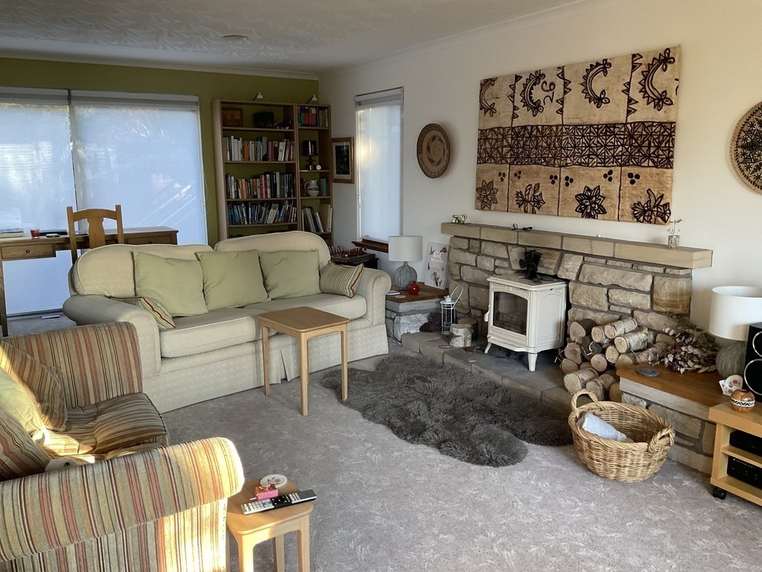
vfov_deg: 48.2
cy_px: 286
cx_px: 381
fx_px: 638
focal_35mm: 29
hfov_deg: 61.7
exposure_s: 1/50
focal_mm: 3
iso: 125
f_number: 1.8
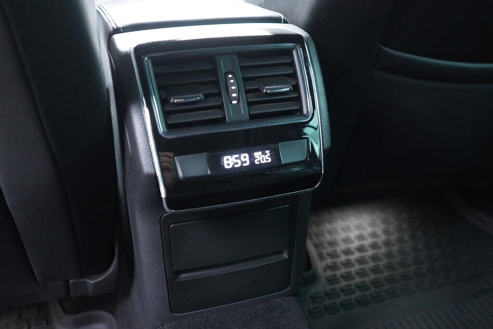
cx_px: 246
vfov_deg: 36.9
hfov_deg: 53.1
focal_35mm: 36
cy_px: 164
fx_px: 493
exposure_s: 1/40
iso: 4000
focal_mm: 24
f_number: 2.8
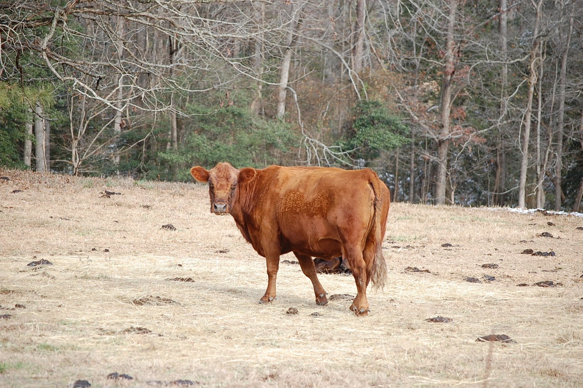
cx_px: 292
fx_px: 2670
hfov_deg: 12.5
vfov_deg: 8.3
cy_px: 194
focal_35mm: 165
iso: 400
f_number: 5.6
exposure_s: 1/500
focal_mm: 110
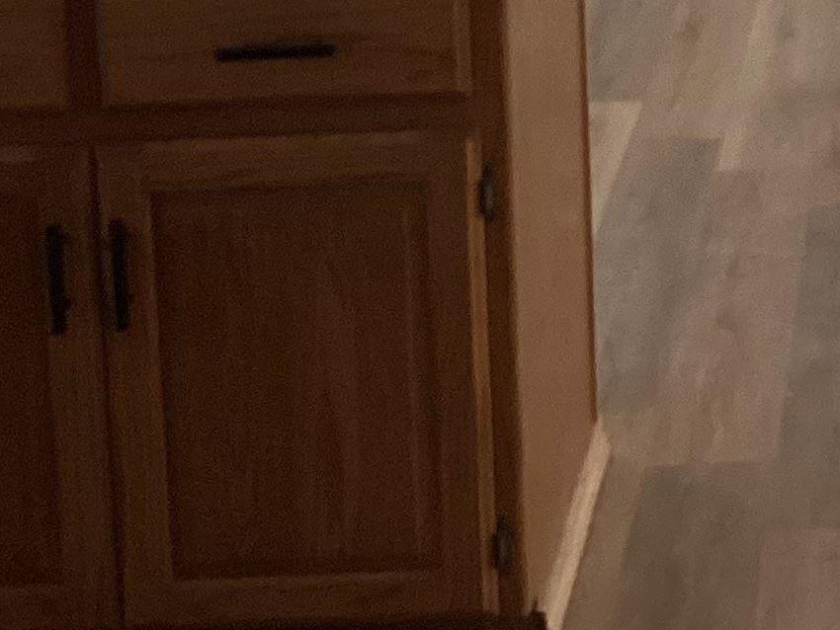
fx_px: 2719
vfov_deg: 12.4
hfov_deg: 16.6
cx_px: 1075
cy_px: -377
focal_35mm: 112
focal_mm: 3.3
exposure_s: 1/60
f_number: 2.4
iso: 125
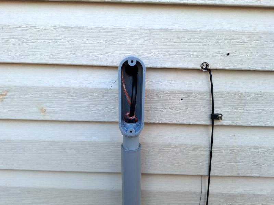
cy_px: 102
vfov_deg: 58.9
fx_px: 182
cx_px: 137
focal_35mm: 23
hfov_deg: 73.9
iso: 40
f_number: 1.8
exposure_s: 1/133
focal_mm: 5.54
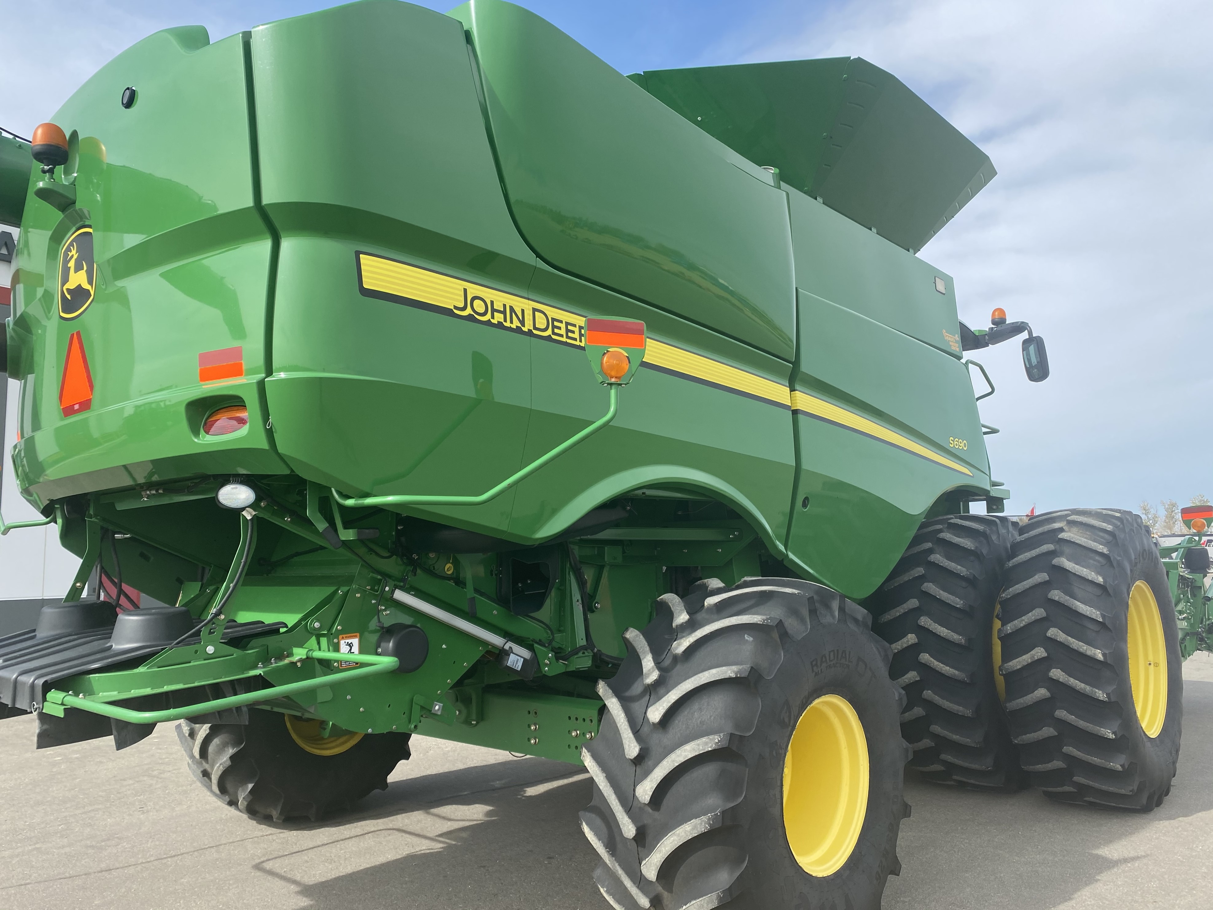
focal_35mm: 26
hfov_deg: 67.3
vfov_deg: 53.1
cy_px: 455
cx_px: 606
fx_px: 911
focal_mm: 4.25
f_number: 1.8
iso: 32
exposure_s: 1/1287
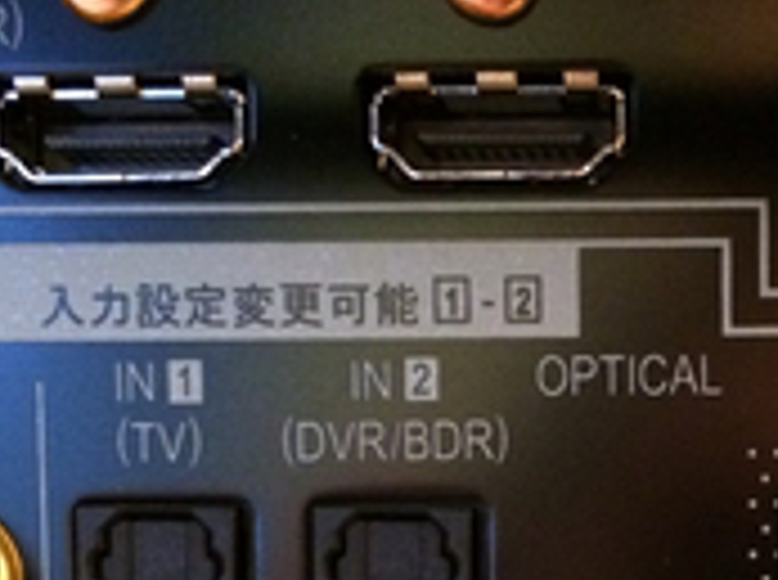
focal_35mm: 84
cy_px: 690
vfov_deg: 16.8
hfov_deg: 22.7
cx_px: 702
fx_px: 1884
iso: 640
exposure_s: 1/15
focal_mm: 4.15
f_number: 2.2
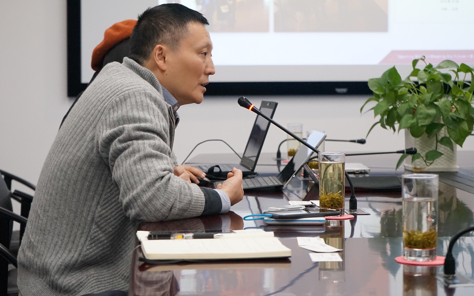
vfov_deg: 14.7
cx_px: 212
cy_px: 118
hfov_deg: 23.3
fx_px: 1150
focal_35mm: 89
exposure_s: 1/160
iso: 4000
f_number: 5.6
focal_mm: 70
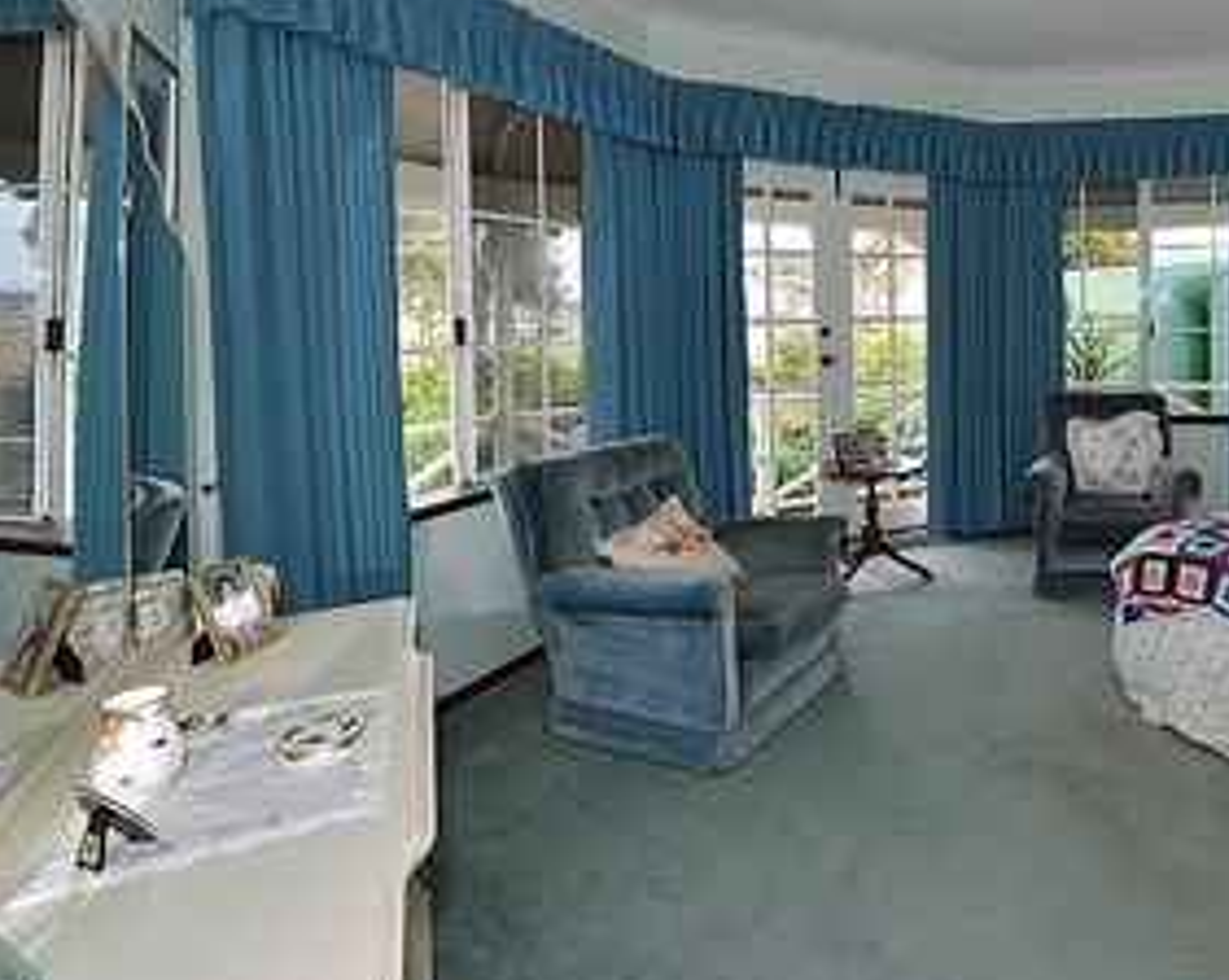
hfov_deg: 67.0
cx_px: 1010
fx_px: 799
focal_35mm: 22
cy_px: 330
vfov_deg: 61.6
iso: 200
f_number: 14
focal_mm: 14
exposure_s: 1/15
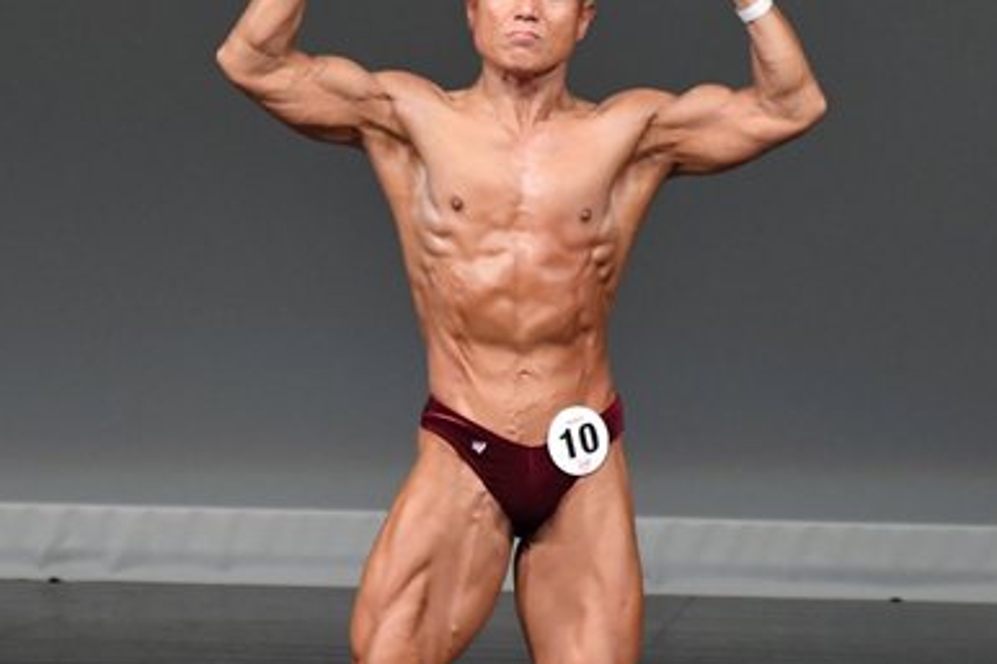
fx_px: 19155
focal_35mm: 692
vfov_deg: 2.0
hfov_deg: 3.0
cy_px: 416
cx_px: 461
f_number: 5.6
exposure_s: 1/400
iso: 4000
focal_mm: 230
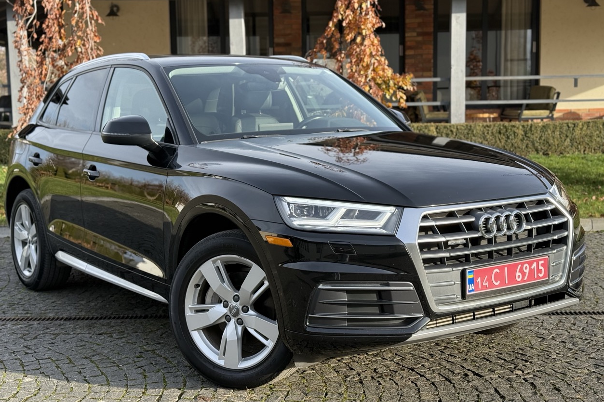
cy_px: 176
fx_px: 855
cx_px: 297
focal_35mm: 51
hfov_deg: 38.9
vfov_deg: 26.5
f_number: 1.78
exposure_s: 1/1543
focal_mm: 6.76
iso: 100
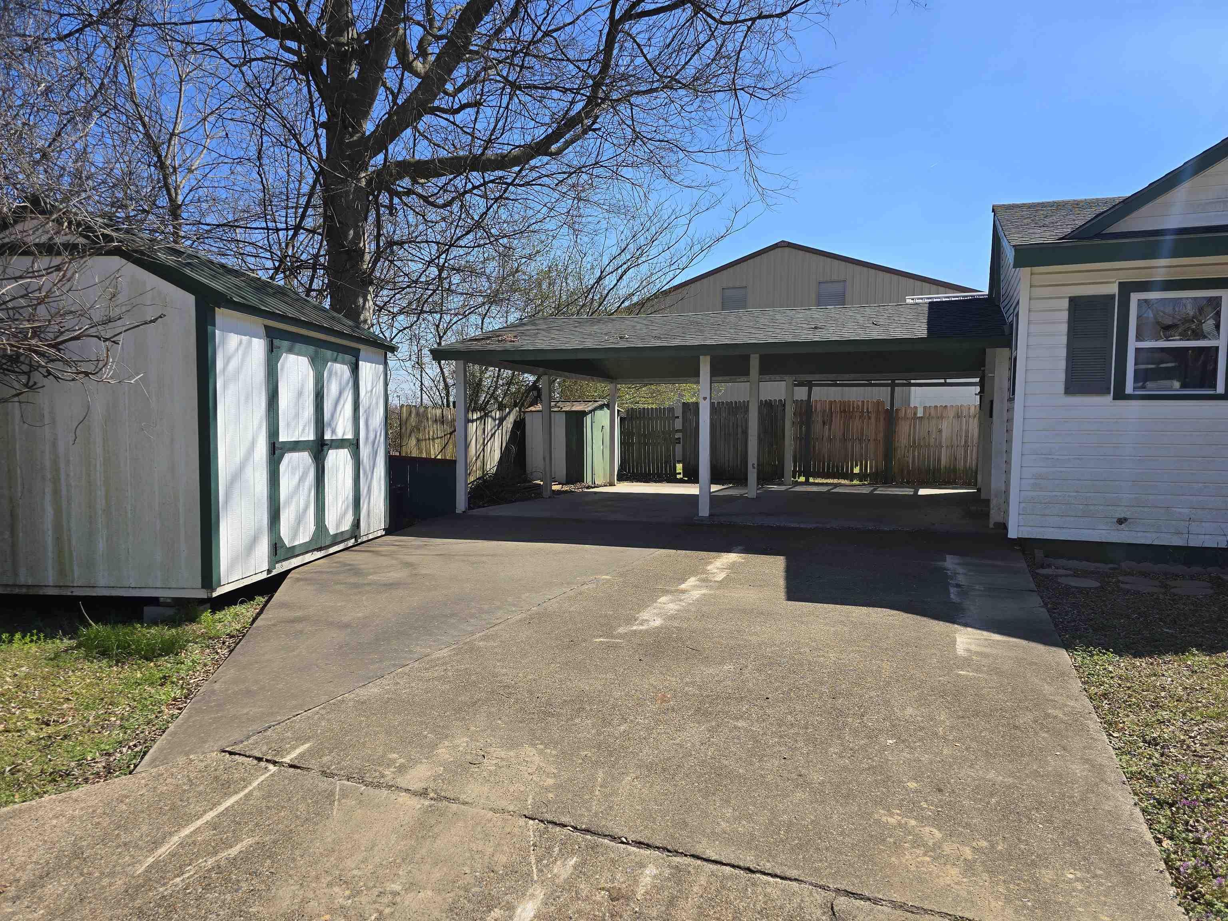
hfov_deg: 73.9
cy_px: 460
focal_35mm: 23
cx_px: 614
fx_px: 816
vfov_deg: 58.9
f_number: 1.7
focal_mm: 6.3
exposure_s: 1/722
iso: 12
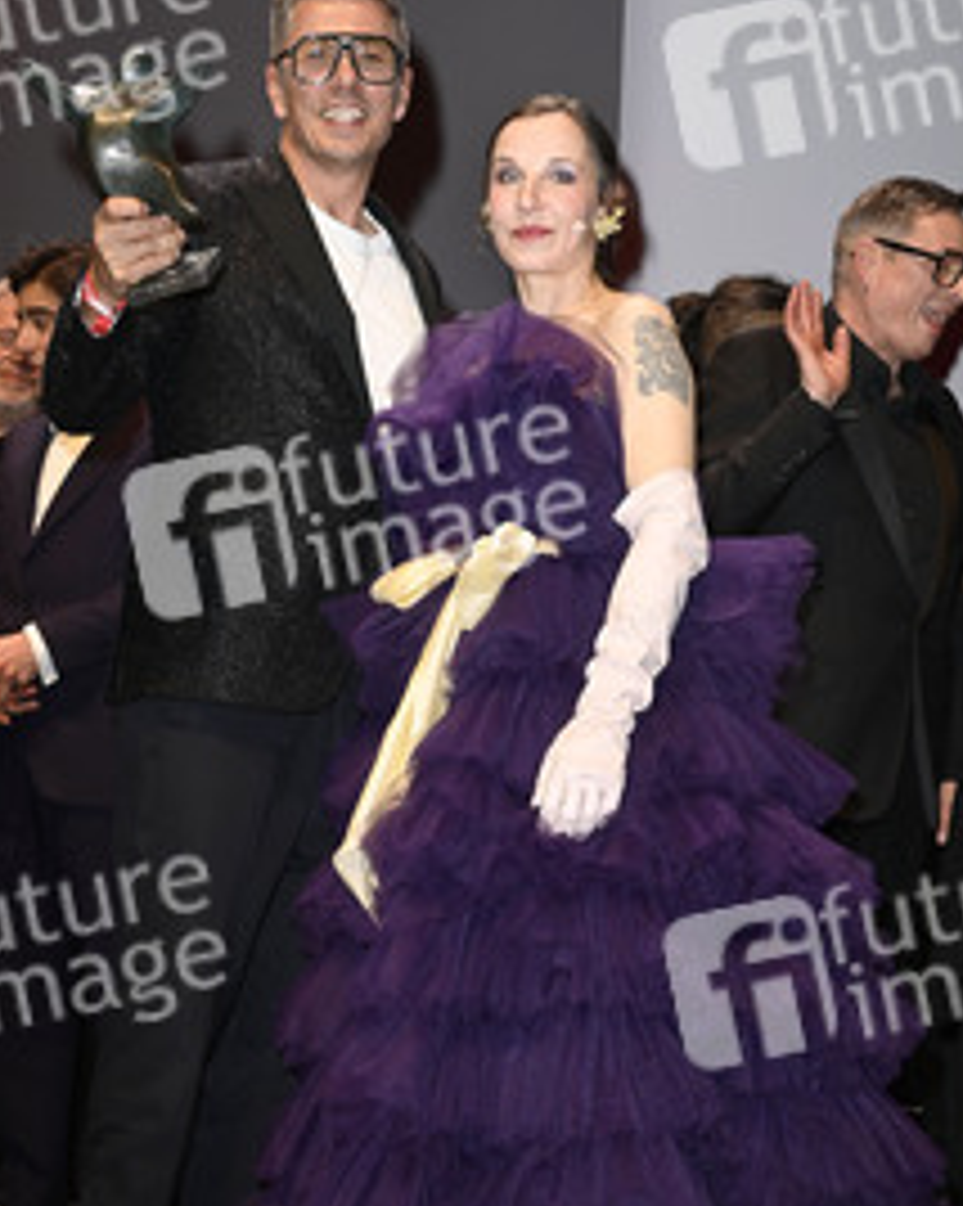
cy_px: 738
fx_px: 2746
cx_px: 486
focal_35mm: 77
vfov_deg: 24.7
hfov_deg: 19.9
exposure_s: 1/125
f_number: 5.6
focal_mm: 55
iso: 1250
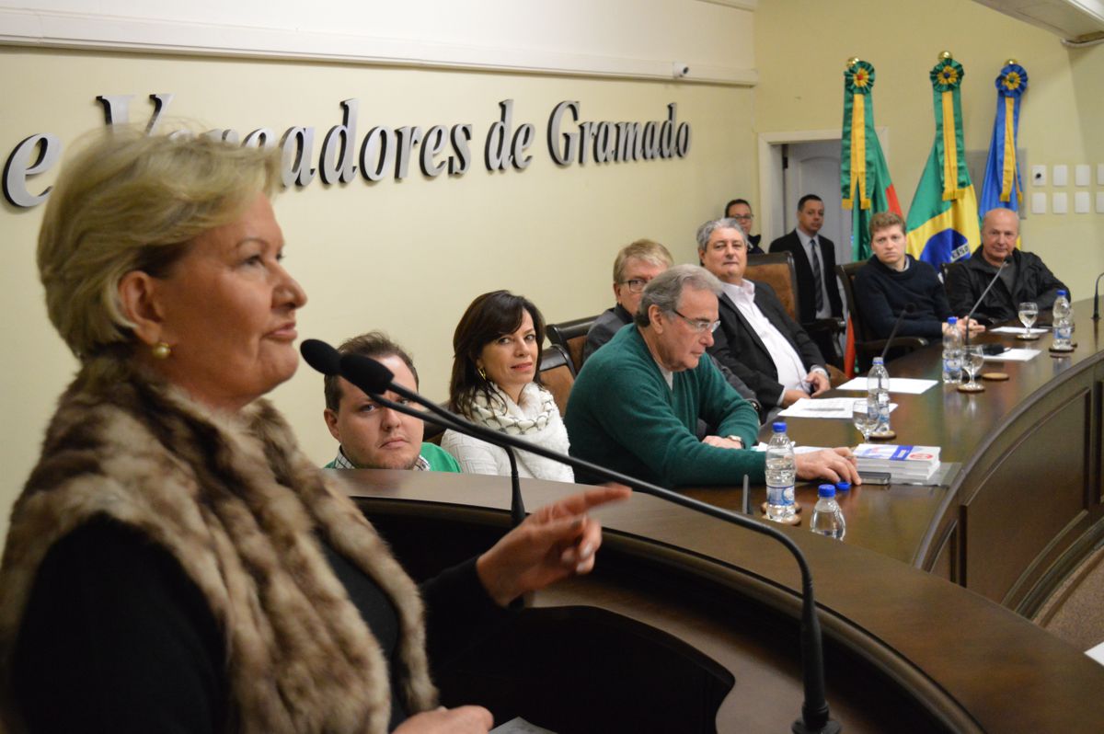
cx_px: 552
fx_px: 1241
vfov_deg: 33.0
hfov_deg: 48.0
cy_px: 367
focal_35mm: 40
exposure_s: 1/125
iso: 3200
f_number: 4.5
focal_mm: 27
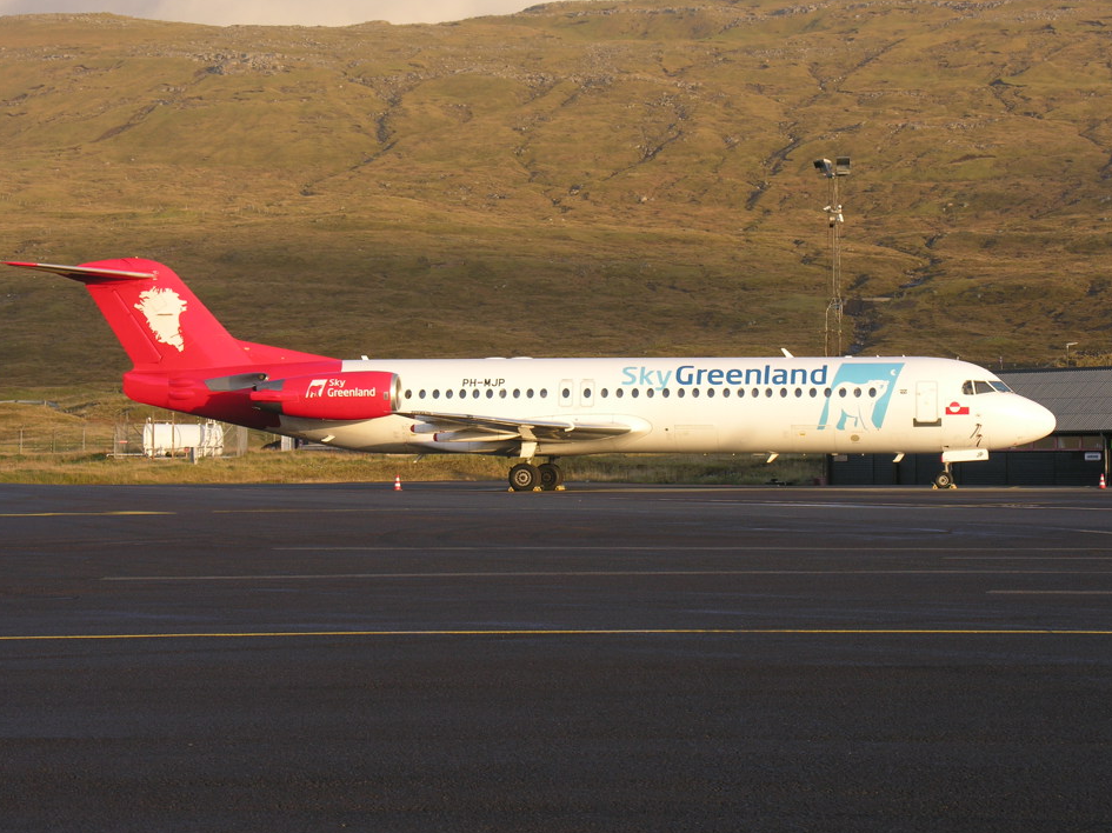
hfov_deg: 18.1
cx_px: 571
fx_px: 3500
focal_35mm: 109
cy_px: 409
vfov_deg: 13.6
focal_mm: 26.5
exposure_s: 1/126
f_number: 5.2
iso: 50
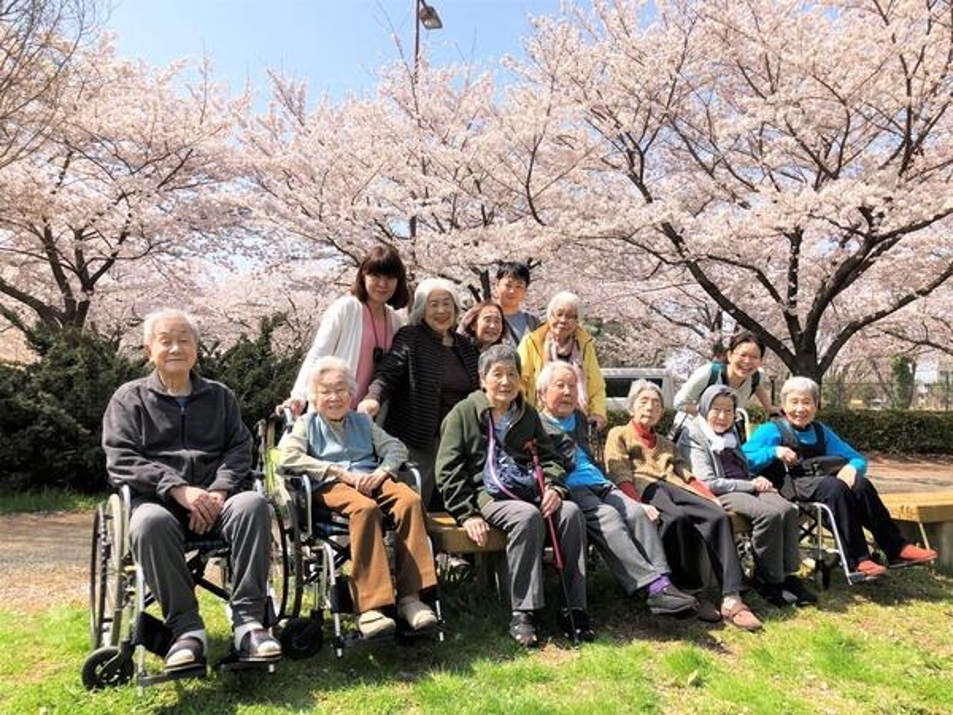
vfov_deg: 48.2
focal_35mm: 29
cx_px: 476
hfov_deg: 61.7
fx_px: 798
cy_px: 358
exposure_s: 1/1263
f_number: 1.8
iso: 20
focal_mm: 3.99
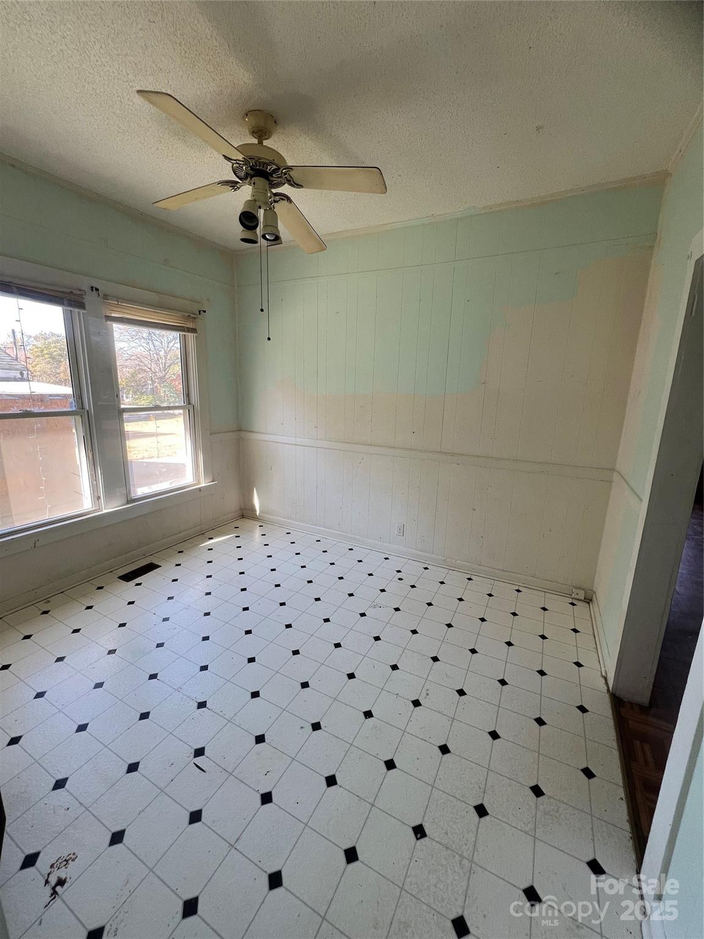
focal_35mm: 13
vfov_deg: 106.2
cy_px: 470
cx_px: 352
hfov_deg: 89.9
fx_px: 353
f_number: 1.8
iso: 64
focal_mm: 1.57
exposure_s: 1/99
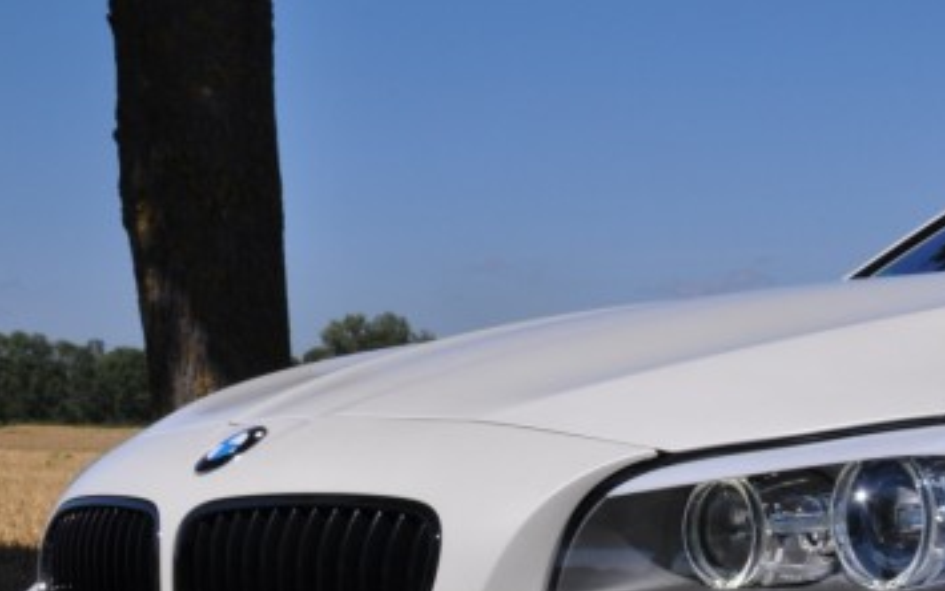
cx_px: 844
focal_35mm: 84
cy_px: 594
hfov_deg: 24.0
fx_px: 2164
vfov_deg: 15.3
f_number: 16
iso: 200
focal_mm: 26
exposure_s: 1/250
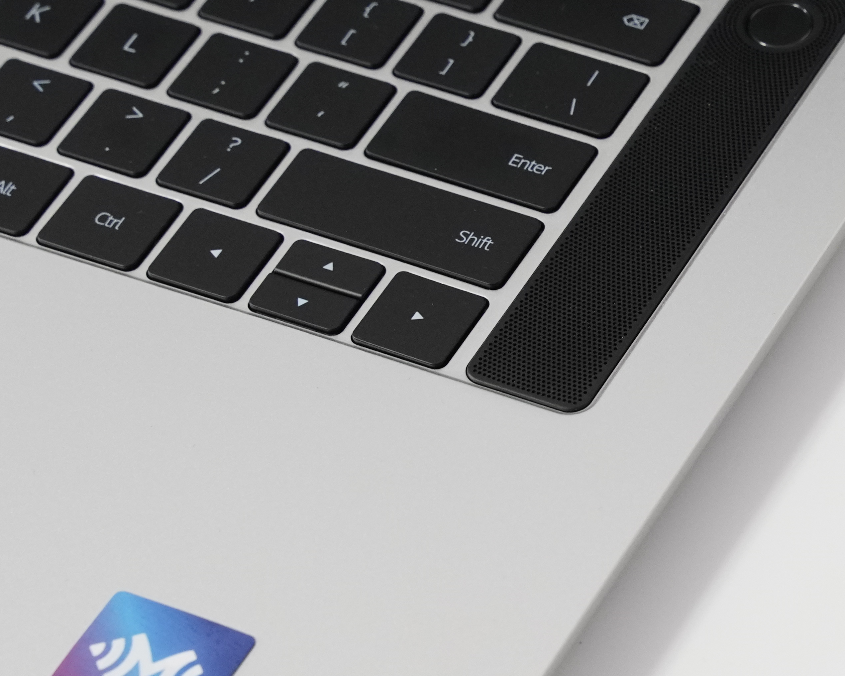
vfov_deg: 8.5
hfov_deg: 10.5
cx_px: 935
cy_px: 359
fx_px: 4551
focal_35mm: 182
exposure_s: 1/80
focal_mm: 62
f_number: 7.1
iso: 2500
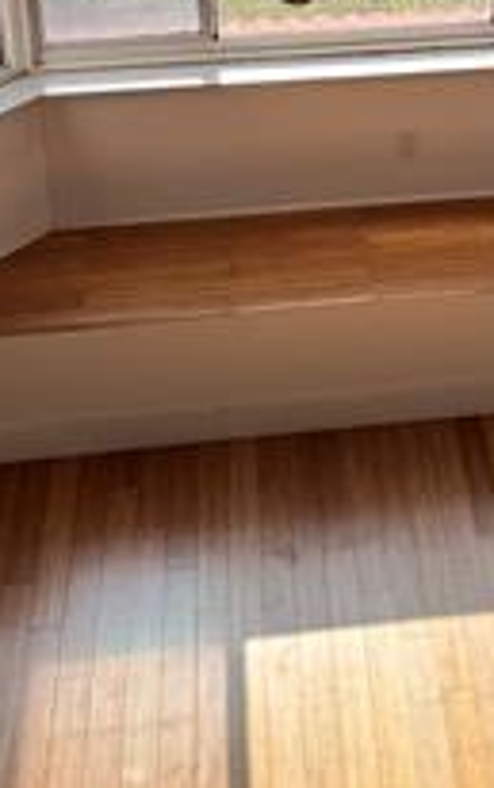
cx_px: 479
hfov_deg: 17.3
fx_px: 1592
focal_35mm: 74
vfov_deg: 25.8
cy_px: -73
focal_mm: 6.76
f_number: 1.78
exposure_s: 1/531
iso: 80
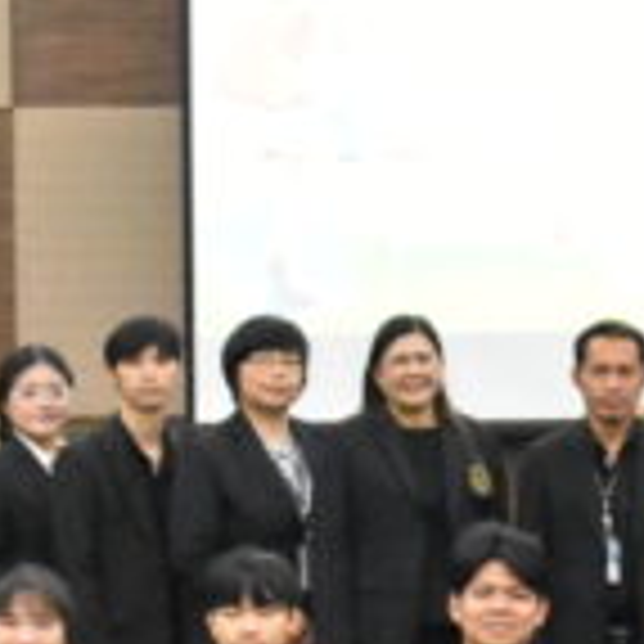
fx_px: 3310
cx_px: 914
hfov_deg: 10.8
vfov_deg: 11.1
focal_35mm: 157
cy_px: 450
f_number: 6.3
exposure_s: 1/160
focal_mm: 23
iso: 12800
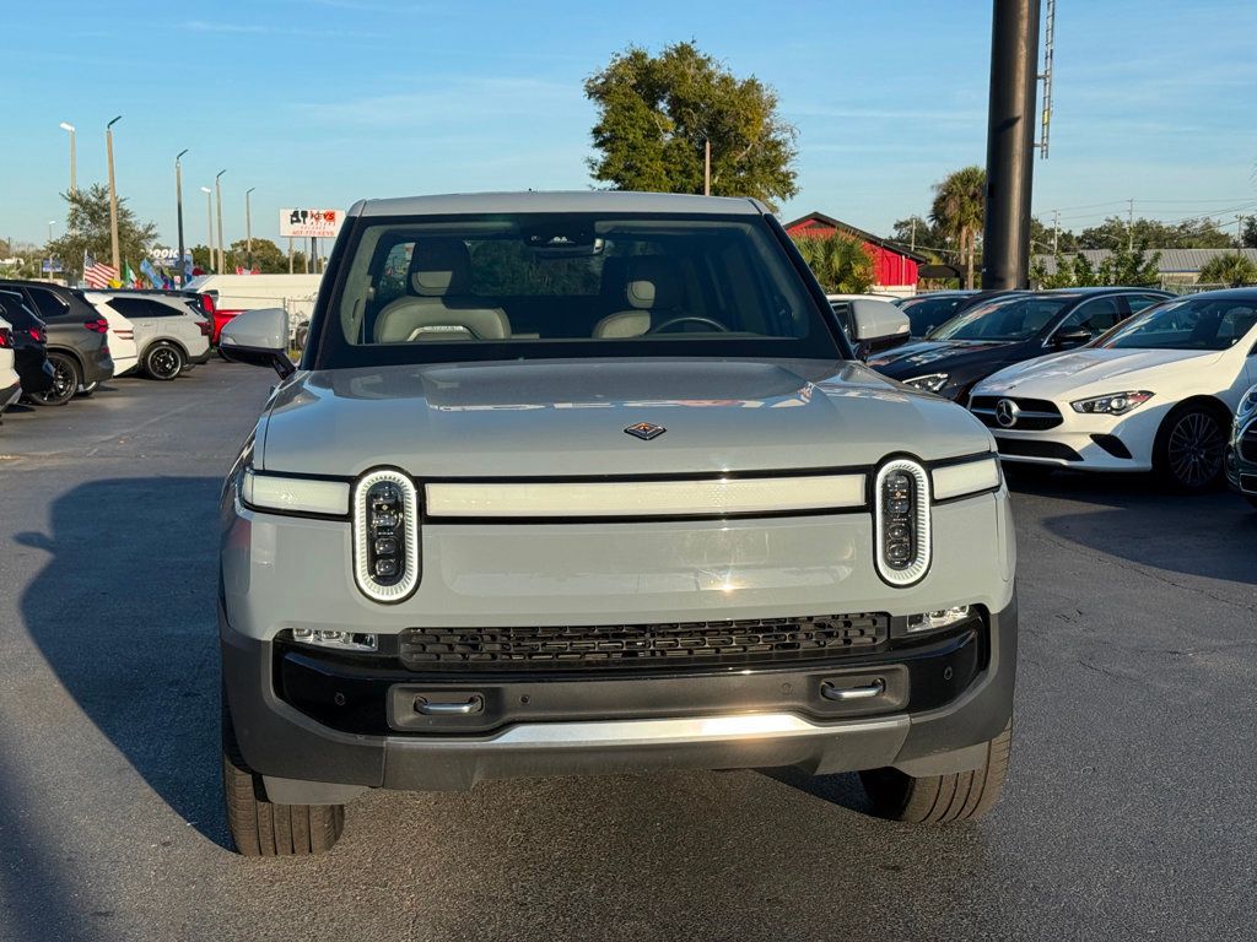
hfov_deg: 39.7
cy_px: 471
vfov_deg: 30.3
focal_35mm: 48
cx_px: 628
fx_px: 1743
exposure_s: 1/4587
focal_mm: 6.76
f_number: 1.78
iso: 64
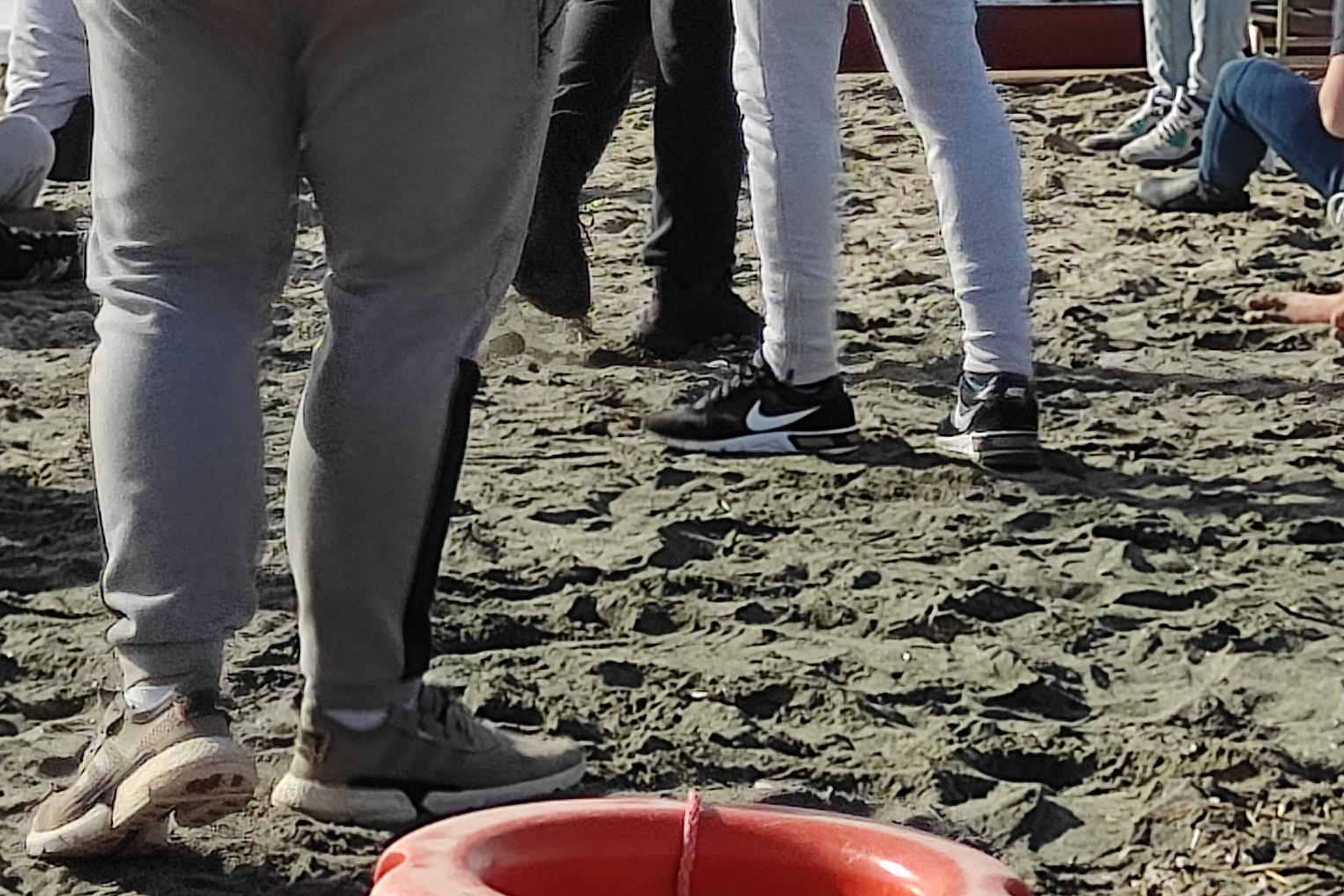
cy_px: -254
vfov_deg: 16.4
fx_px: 2949
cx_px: 564
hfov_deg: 25.6
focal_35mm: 79
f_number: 1.89
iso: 100
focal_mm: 5.43
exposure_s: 1/1809
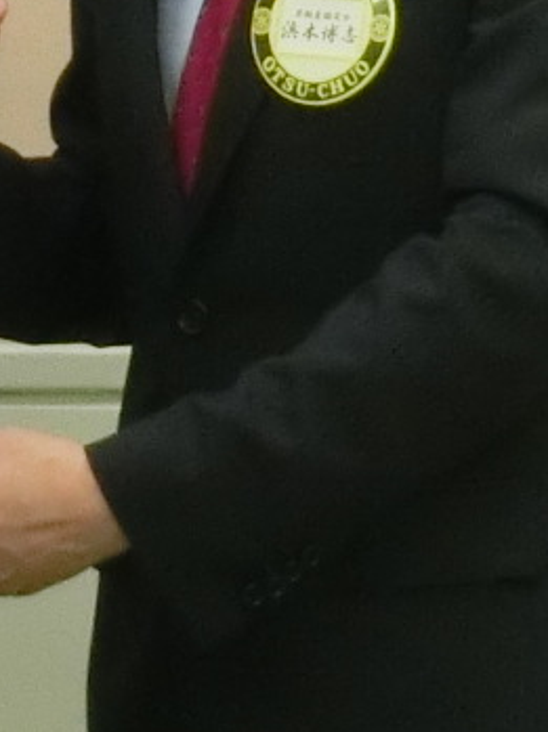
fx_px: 9939
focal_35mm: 470
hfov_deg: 3.1
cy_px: -434
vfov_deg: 4.2
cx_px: -252
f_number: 5.4
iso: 800
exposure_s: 1/40
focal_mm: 14.3
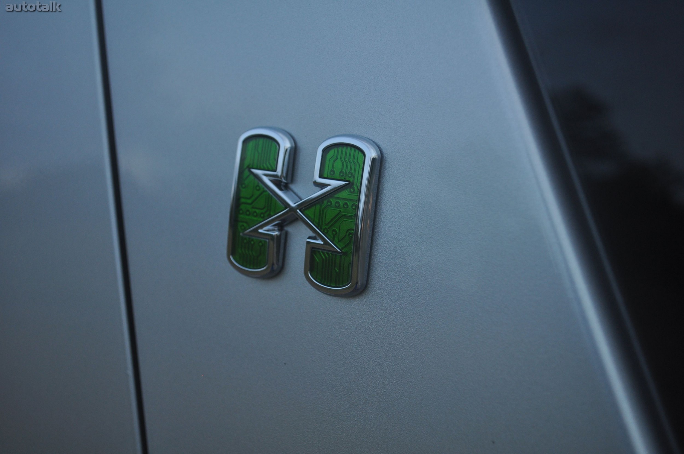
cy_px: 227
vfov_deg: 28.0
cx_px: 342
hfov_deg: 41.2
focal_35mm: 48
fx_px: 911
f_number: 4.8
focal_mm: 32
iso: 400
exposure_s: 1/80
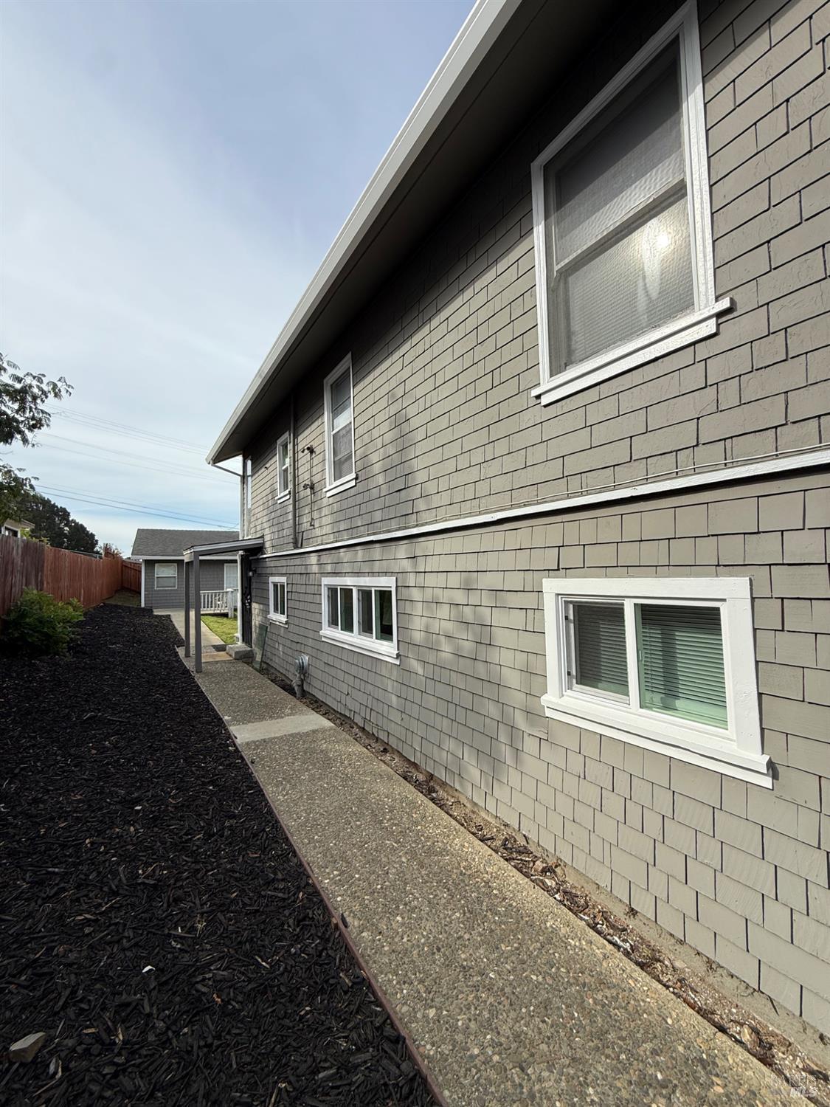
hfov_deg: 85.7
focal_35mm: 14
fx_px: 448
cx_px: 415
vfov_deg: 102.1
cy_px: 554
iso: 50
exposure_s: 1/1167
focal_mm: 2.22
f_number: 2.2
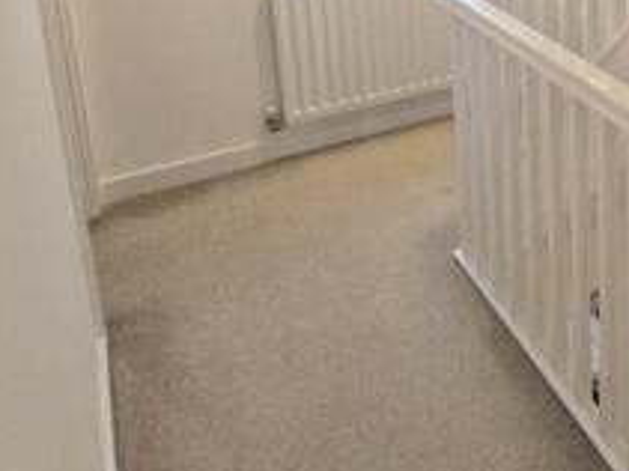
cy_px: -49
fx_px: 654
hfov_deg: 36.5
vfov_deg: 34.2
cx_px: 791
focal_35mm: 36
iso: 250
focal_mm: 2.2
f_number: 2.2
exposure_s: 1/60
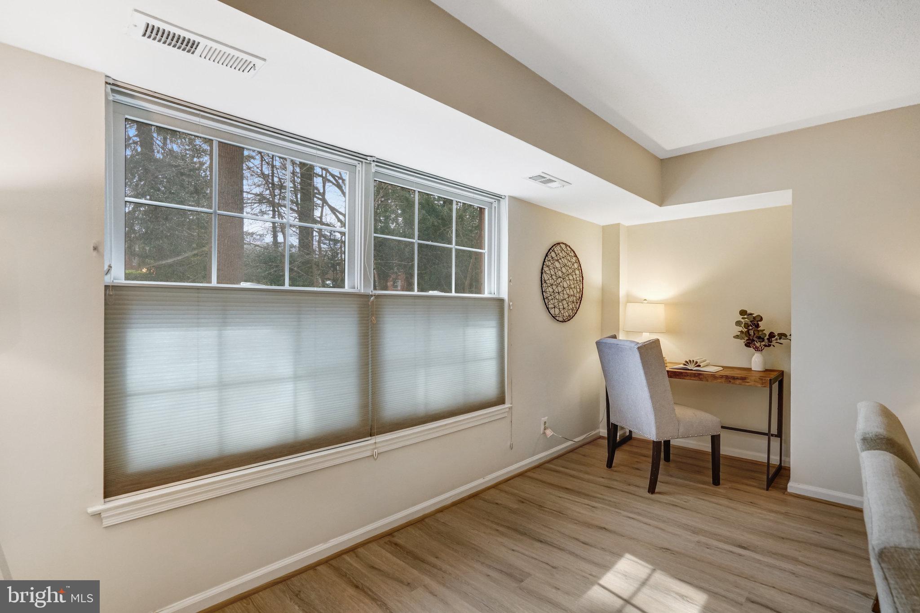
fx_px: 409
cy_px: 306
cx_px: 460
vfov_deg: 73.7
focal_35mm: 16
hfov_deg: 96.7
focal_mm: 16
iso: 1250
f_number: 8
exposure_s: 1/100
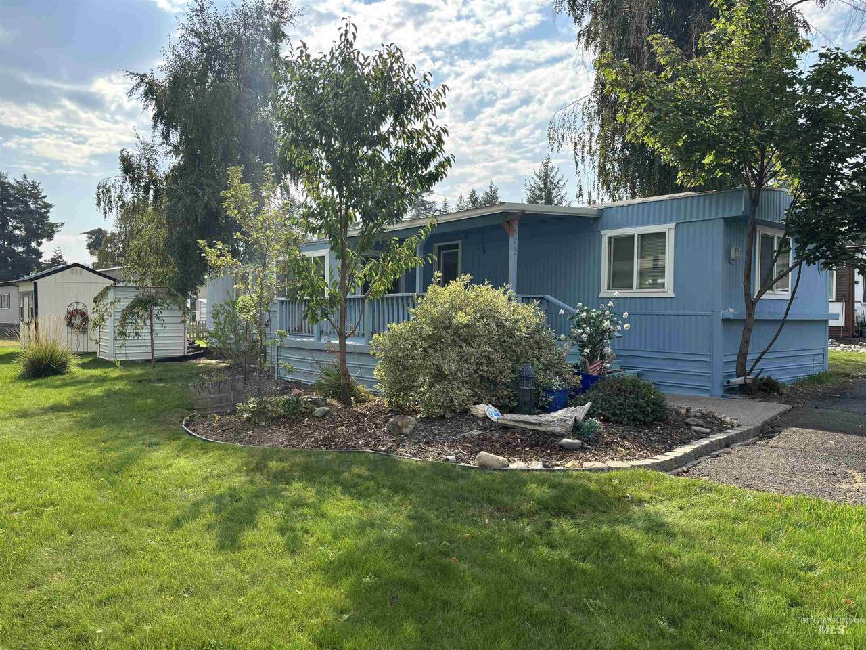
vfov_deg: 53.1
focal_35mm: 26
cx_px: 433
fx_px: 650
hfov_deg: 67.3
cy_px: 325
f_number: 1.6
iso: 50
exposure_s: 1/1845
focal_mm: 5.96
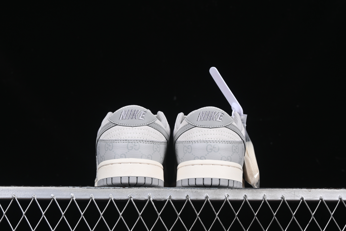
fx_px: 721
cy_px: 116
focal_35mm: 75
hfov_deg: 27.0
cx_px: 173
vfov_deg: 18.2
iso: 160
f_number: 8
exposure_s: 1/80
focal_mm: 50
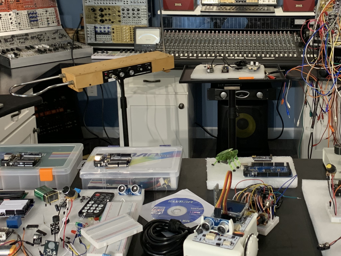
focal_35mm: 51
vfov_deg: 28.3
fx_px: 502
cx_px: 229
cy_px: 77
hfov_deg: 37.1
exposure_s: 1/60
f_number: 1.8
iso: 125
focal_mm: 4.25
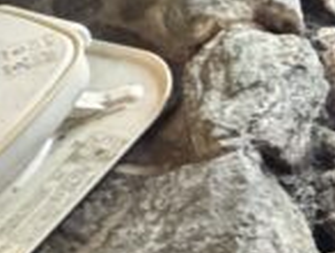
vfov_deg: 14.8
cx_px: 860
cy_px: -9
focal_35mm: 98
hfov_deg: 13.2
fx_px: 950
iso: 1000
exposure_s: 1/33
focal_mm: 2.22
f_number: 2.2
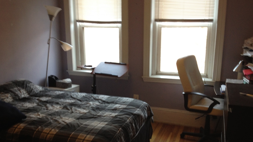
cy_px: 89
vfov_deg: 30.3
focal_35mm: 39
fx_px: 262
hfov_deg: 51.6
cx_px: 128
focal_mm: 4.28
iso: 100
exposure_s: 1/20
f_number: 2.4
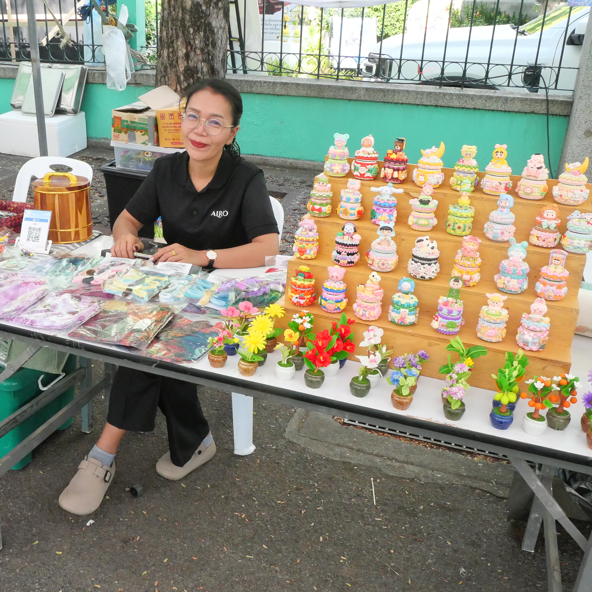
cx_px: 203
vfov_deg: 49.7
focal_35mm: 33
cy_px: 292
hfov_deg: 49.0
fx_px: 639
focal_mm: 12
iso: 3200
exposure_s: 1/500
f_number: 8
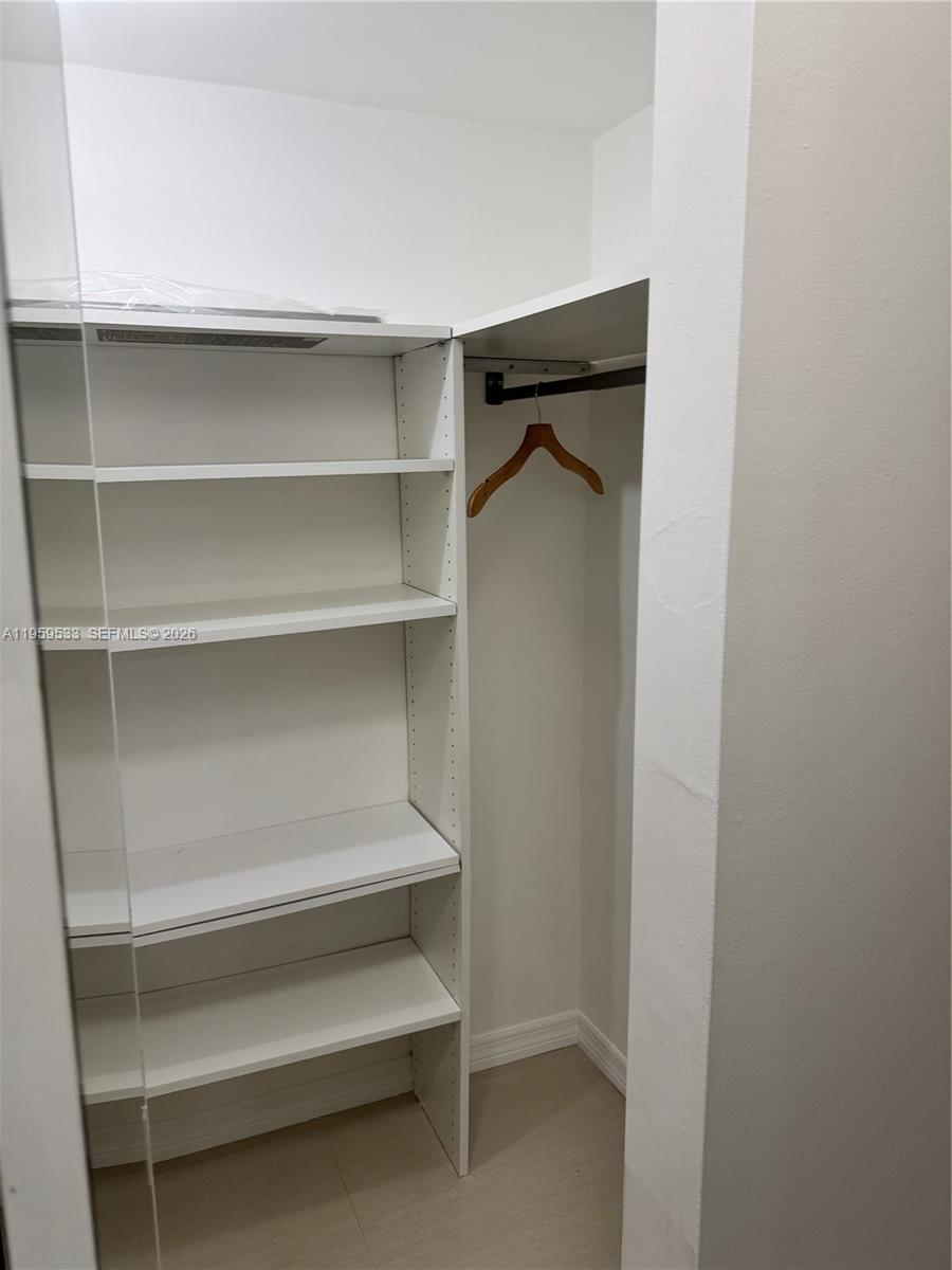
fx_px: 880
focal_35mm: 24
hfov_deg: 56.8
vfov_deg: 71.6
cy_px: 635
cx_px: 476
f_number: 1.78
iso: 160
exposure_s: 1/60
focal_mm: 6.76
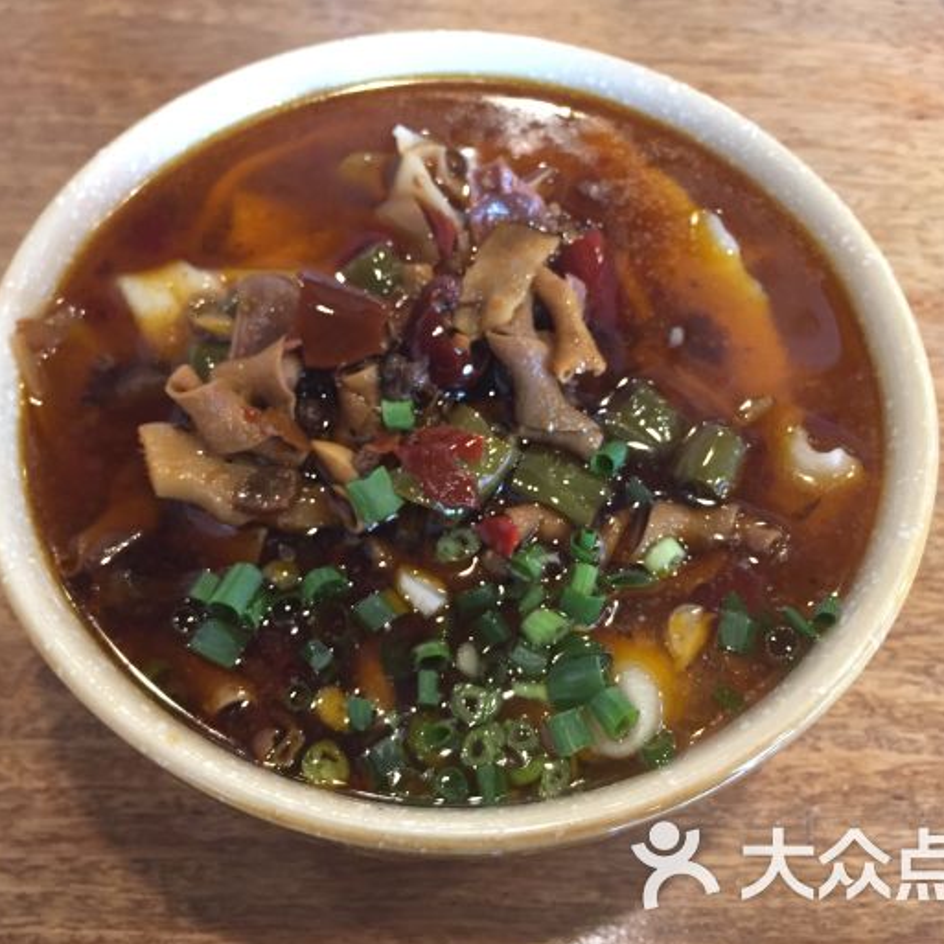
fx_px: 1080
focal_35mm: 35
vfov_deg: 47.2
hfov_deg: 47.2
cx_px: 449
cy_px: 478
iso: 250
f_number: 2.2
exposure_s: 1/33
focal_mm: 4.15
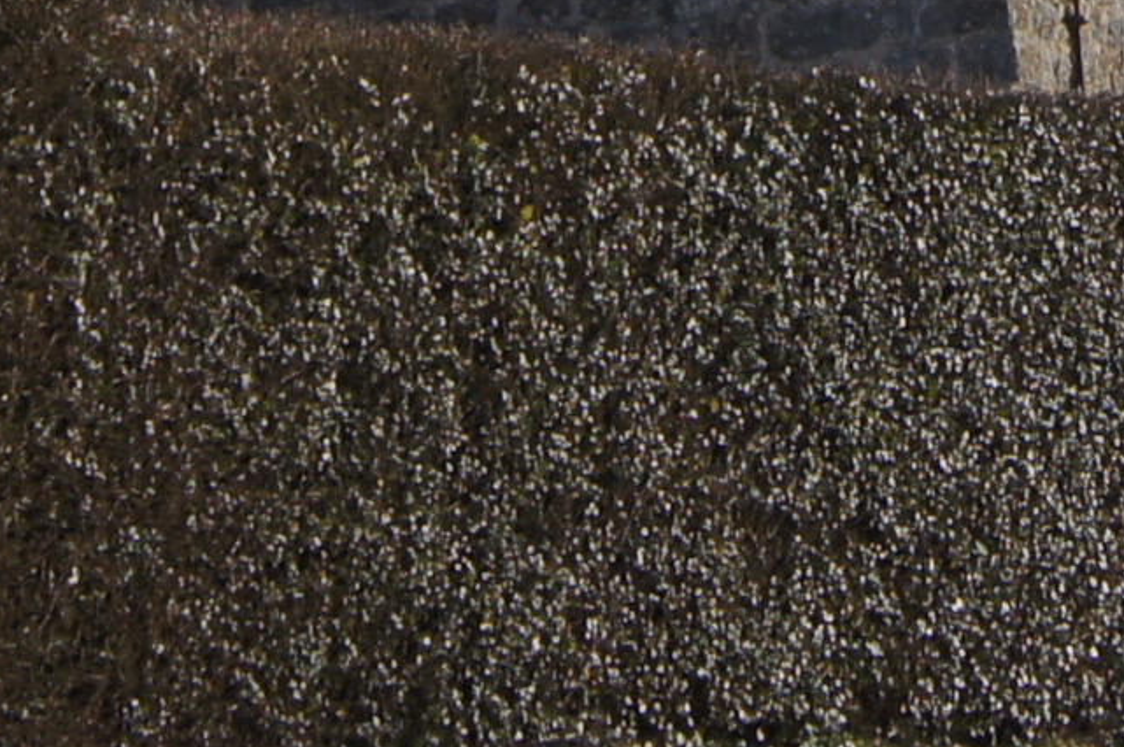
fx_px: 8608
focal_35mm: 276
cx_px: 1233
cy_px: -1128
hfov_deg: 7.4
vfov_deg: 4.8
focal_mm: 24
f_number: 8
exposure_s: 1/250
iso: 100
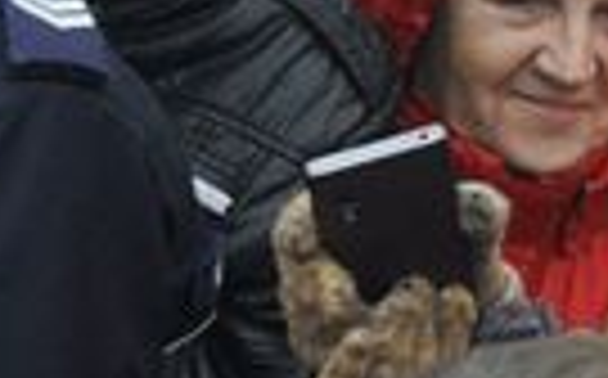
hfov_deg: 10.4
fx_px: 3346
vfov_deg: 6.5
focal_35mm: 202
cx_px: 401
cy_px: 169
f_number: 8
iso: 800
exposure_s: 1/250
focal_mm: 21
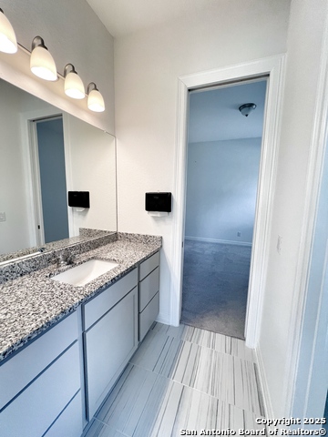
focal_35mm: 13
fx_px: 164
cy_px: 218
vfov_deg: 106.2
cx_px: 164
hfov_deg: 89.9
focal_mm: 1.57
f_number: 1.8
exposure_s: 1/120
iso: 64
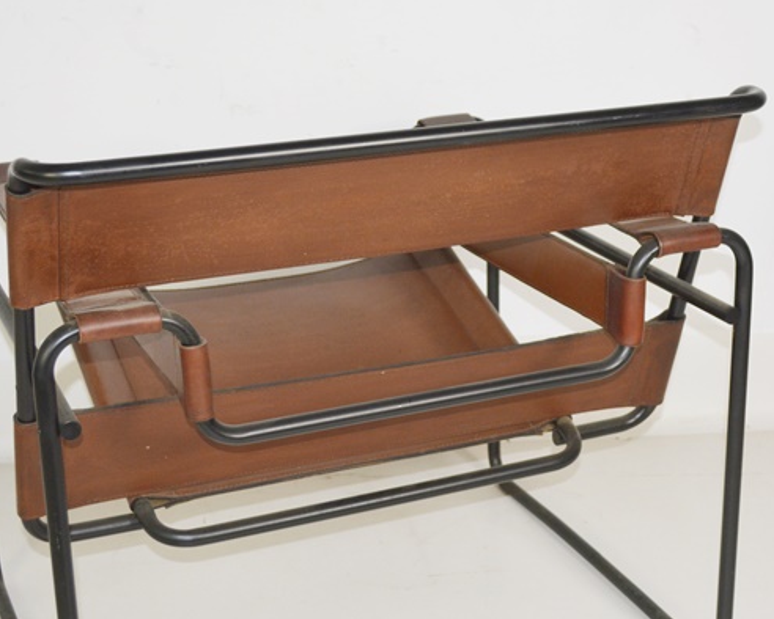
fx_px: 1260
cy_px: 308
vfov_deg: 27.6
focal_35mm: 55
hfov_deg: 34.1
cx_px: 345
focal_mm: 32
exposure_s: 1/60
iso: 640
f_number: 4.8
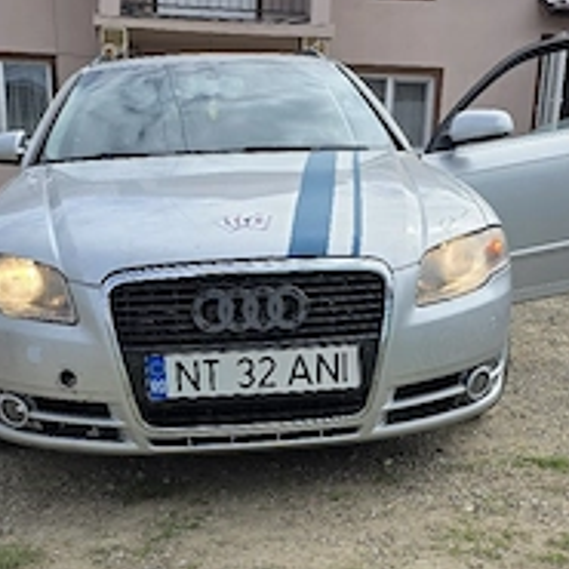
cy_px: 394
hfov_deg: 38.3
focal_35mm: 44
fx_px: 818
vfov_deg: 37.8
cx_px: 261
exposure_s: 1/10000
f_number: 1.7
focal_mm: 6.3
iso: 80
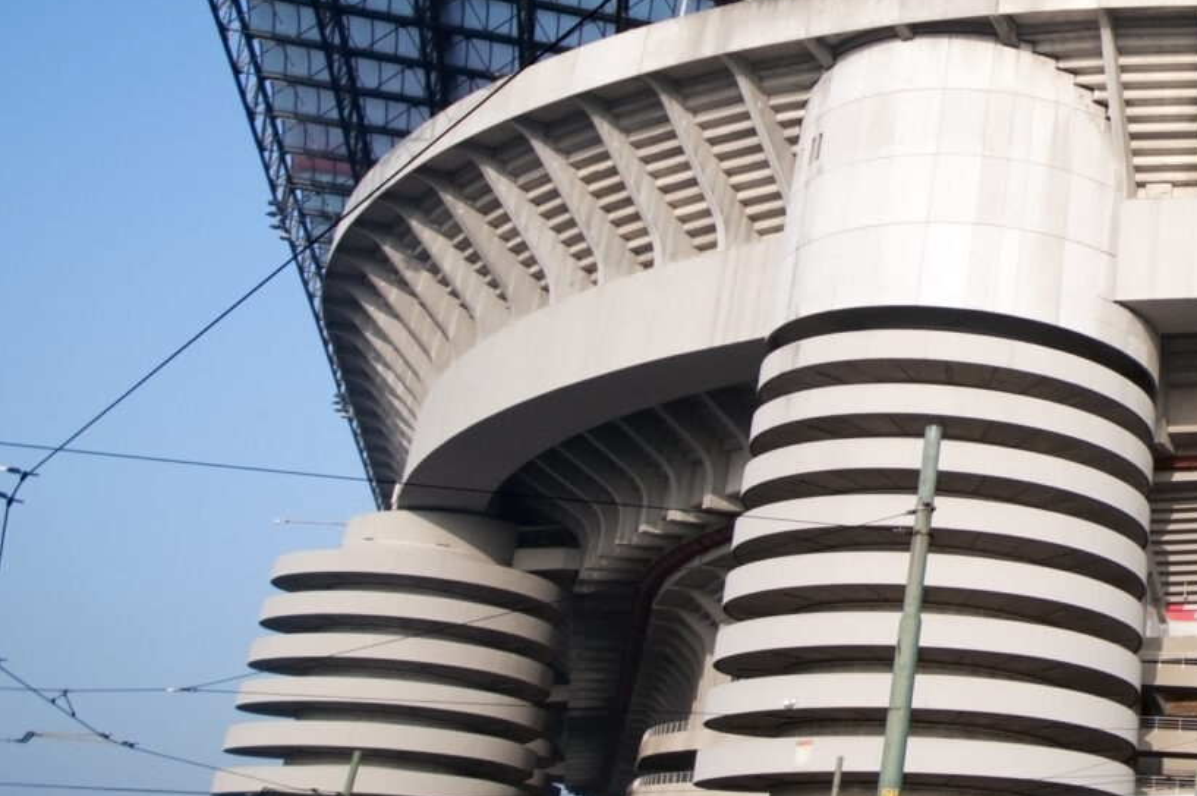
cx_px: 1569
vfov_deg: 28.1
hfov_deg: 31.7
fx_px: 1561
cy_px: 172
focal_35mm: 47
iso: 160
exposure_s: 1/250
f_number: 4
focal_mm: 10
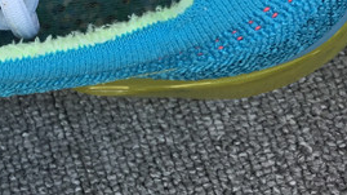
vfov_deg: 10.5
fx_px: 1039
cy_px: -39
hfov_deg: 18.7
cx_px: 58
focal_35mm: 113
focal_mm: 3.3
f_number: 2.4
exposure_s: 1/126
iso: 25
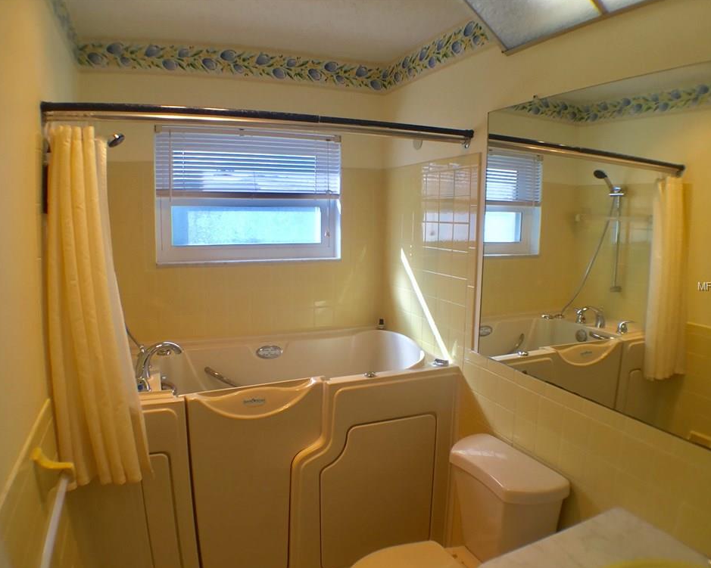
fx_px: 694
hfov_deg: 54.2
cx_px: 356
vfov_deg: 44.5
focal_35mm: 33
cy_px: 287
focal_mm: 3.3
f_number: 2.4
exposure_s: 1/125
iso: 25
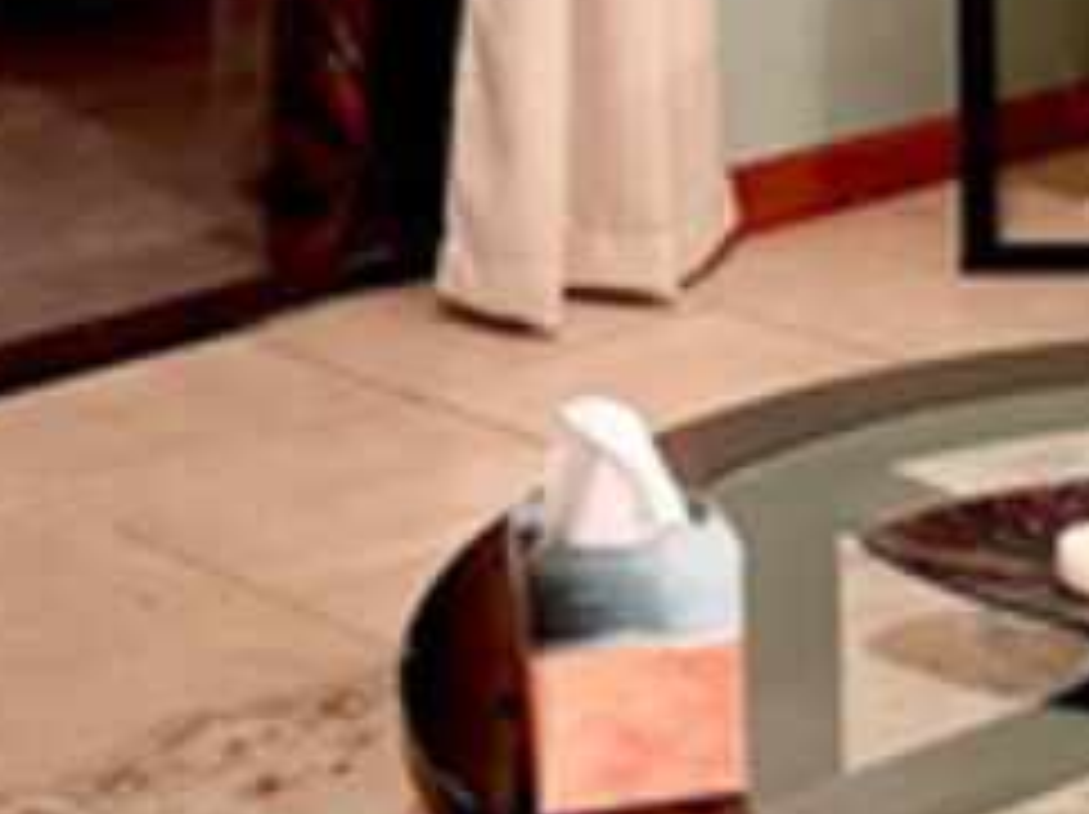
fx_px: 3991
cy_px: -504
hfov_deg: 15.1
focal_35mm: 127
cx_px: 1192
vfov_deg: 11.1
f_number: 1.78
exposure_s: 1/30
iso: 800
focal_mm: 6.76
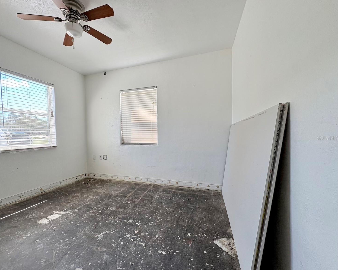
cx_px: 153
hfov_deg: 96.5
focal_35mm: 15
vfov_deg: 84.0
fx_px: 150
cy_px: 138
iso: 40
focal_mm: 2.22
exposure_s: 1/99
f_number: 2.2
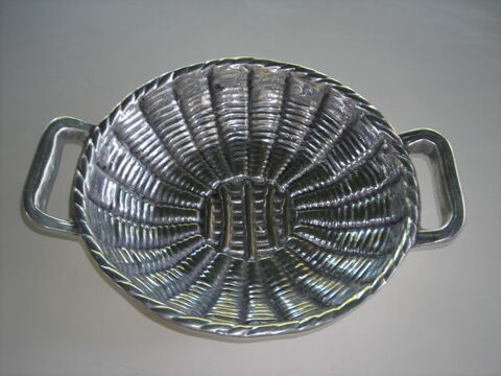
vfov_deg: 35.1
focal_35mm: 41
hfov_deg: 45.8
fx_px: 593
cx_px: 250
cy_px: 188
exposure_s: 1/30
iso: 50
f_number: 3.3
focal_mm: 6.8
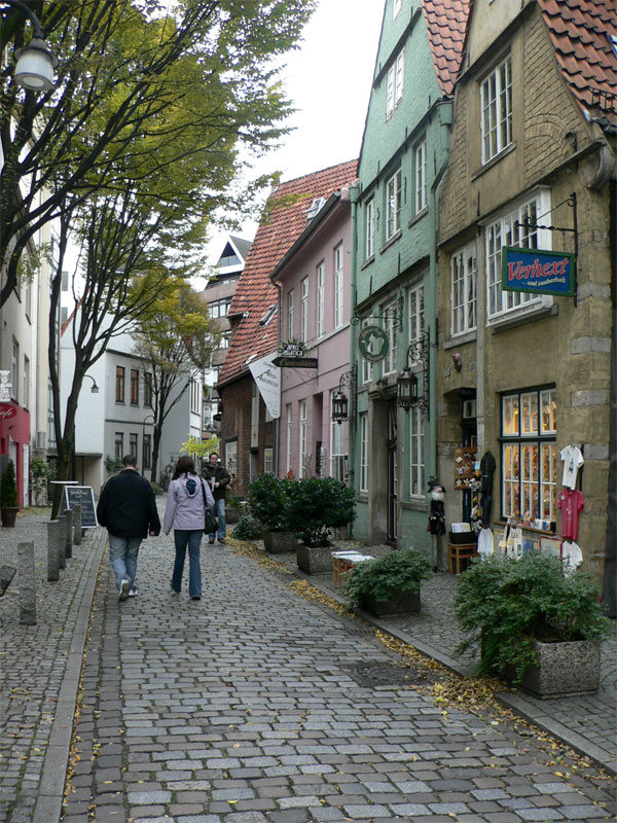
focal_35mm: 35
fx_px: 832
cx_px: 308
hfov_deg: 40.7
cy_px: 412
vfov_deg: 52.6
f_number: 2.8
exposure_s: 1/60
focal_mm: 4.6
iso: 100
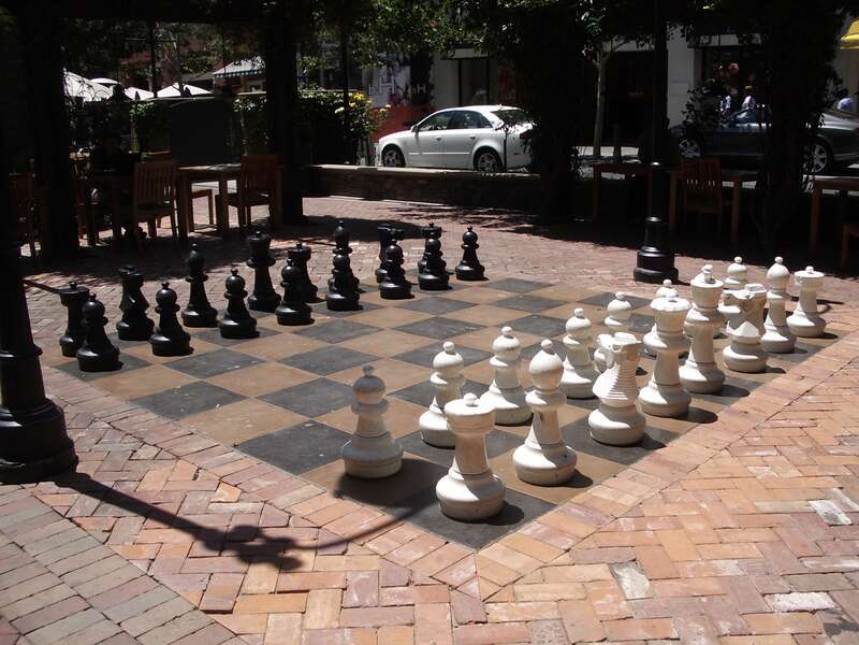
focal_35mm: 35
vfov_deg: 40.7
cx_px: 430
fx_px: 869
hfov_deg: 52.6
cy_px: 322
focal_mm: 5.8
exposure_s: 1/500
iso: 80
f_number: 4.3
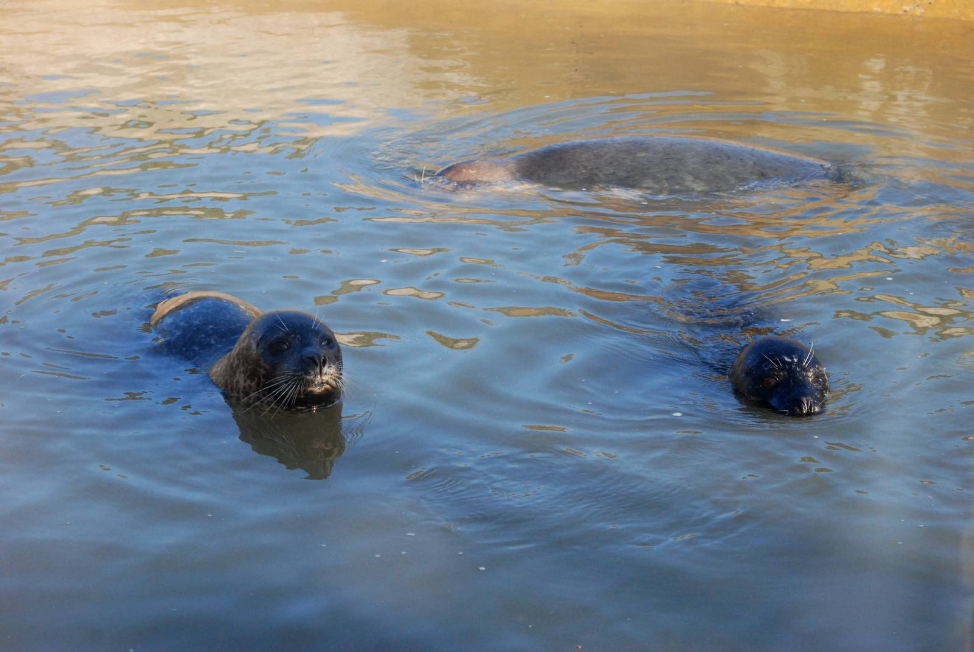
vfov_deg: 13.1
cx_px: 487
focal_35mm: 105
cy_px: 326
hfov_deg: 19.4
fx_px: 2844
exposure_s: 1/800
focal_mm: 70
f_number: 7.1
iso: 1000
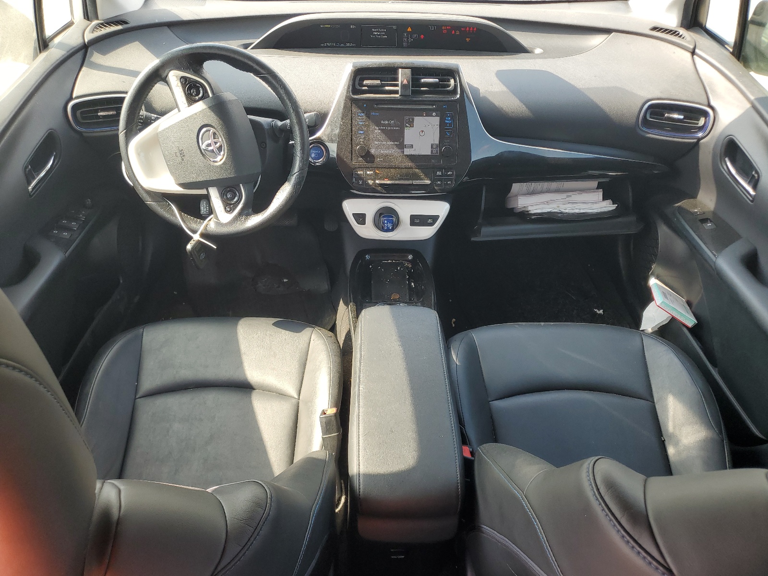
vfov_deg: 53.1
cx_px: 384
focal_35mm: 26
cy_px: 288
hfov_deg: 67.3
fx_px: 577
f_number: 1.5
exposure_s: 1/256
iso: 50
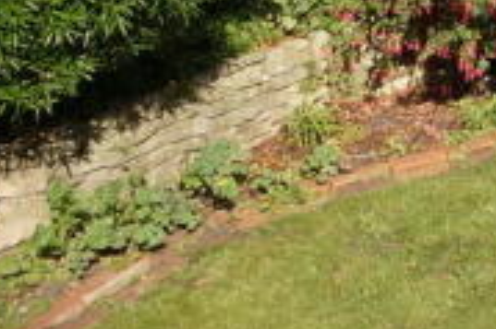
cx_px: 781
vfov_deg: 19.7
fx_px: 757
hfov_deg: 25.3
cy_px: -223
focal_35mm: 55
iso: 100
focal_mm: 10
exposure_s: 1/200
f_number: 7.1
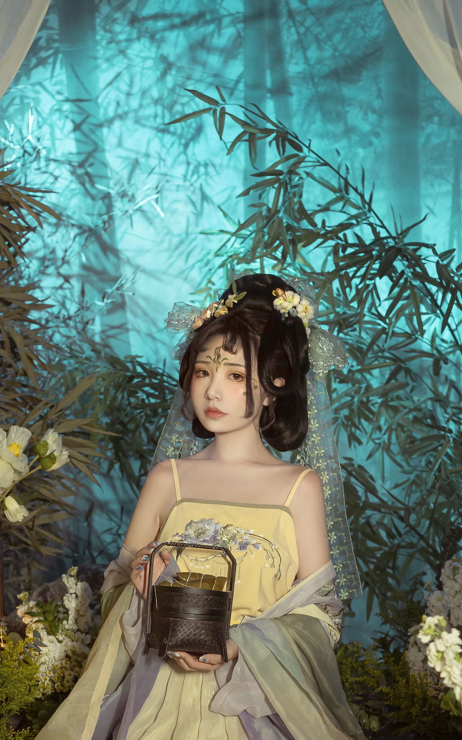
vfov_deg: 33.0
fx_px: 1209
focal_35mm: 60
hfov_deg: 21.6
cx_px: 221
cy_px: 592
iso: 640
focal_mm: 35
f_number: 3.5
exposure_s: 1/60
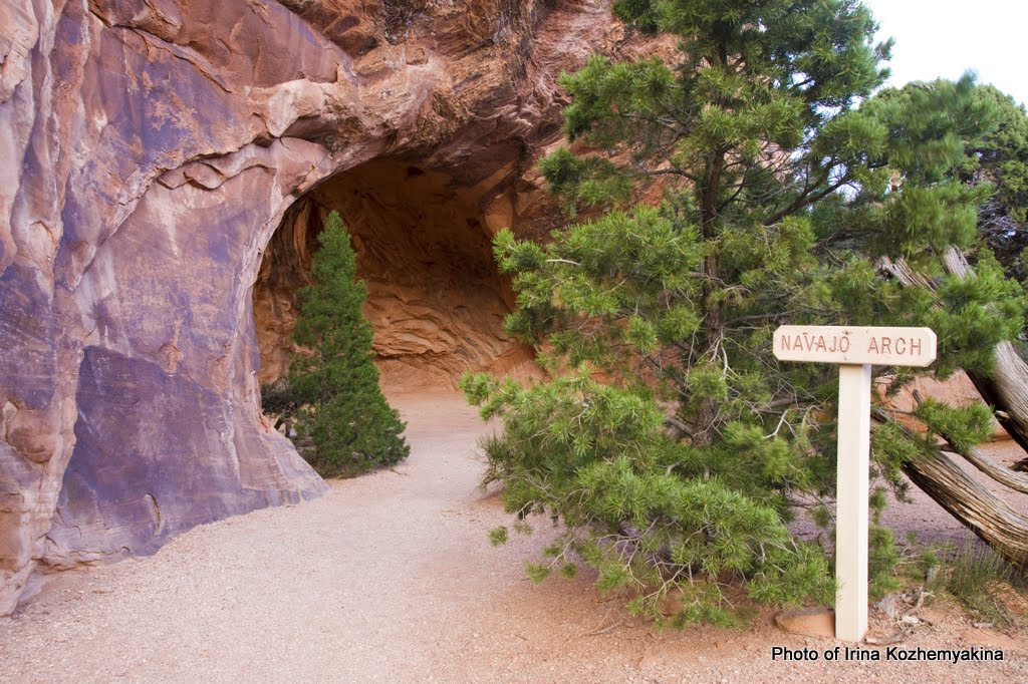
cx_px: 514
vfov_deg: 43.6
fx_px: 856
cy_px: 342
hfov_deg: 61.9
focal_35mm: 30
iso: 200
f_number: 9
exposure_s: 1/13
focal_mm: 20
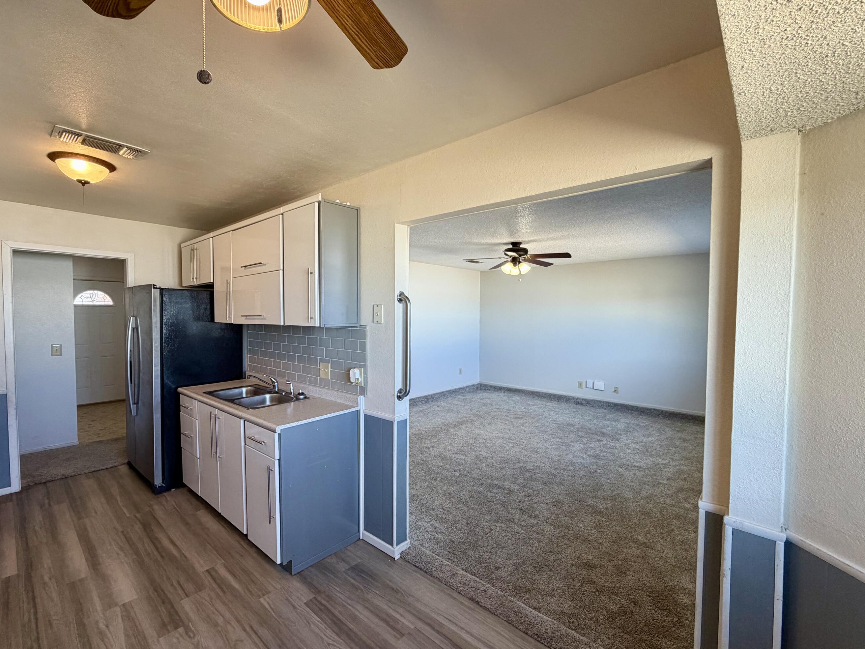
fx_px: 400
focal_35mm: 16
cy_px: 329
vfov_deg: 78.1
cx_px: 393
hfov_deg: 94.2
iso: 200
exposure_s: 1/120
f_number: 2.2
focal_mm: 2.22
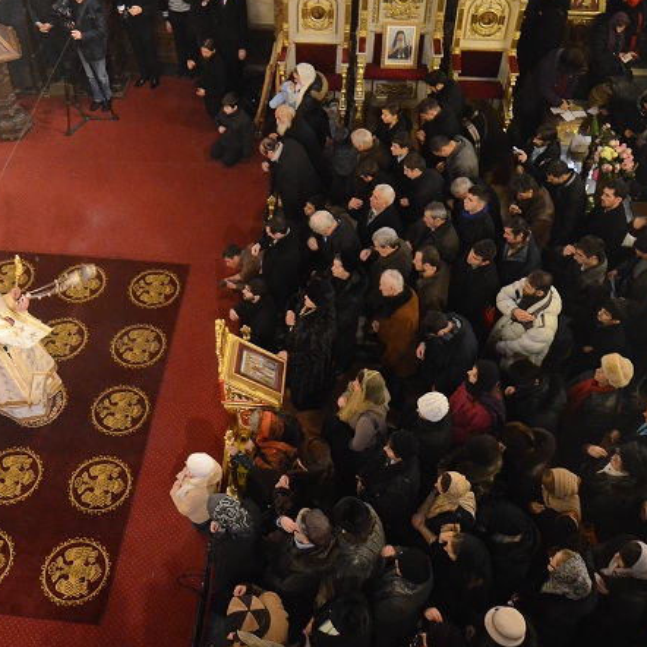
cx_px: 265
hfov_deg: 42.8
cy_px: 288
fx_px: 822
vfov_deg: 42.9
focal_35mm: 39
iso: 3200
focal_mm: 15
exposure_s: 1/40
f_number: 4
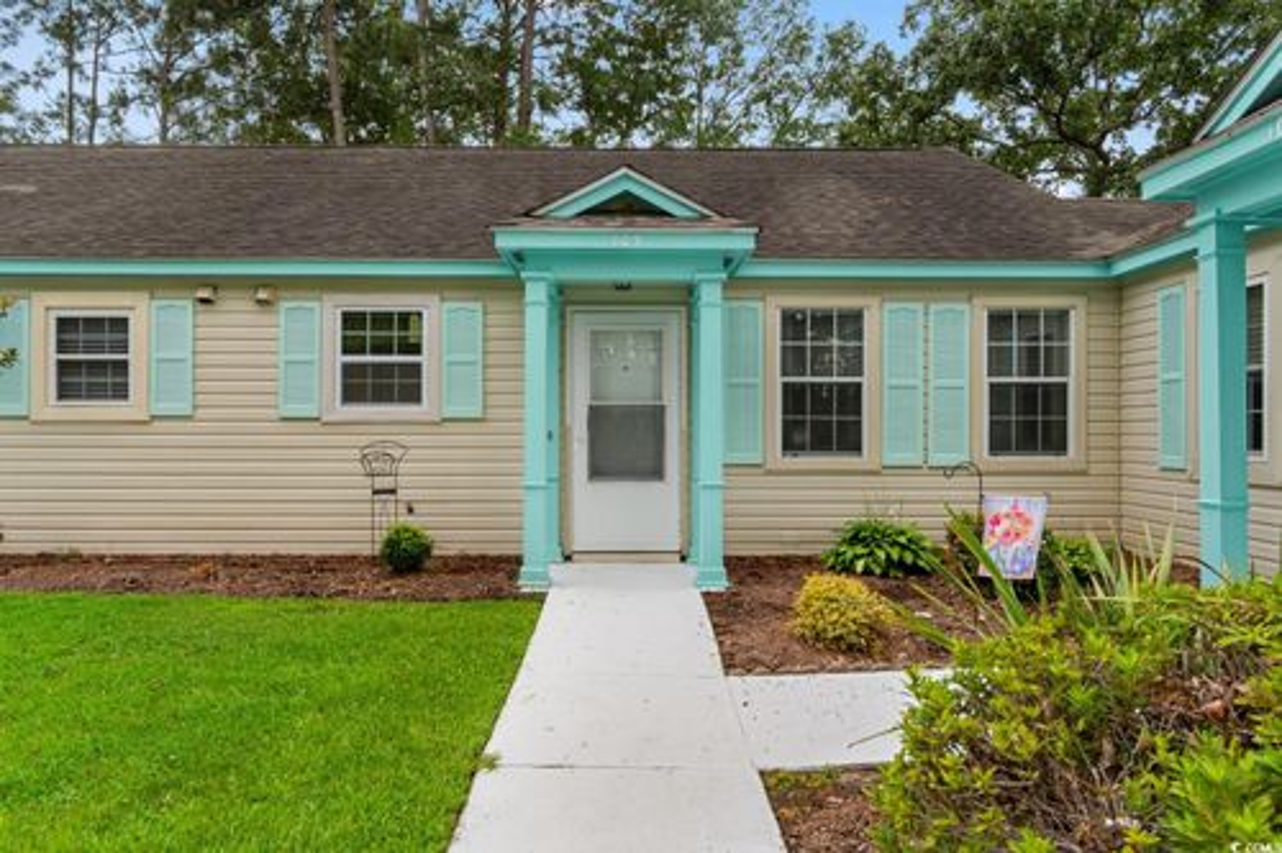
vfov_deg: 53.1
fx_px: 854
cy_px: 426
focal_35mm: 24
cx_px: 641
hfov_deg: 73.8
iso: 100
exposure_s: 1/125
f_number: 5.3
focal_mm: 16
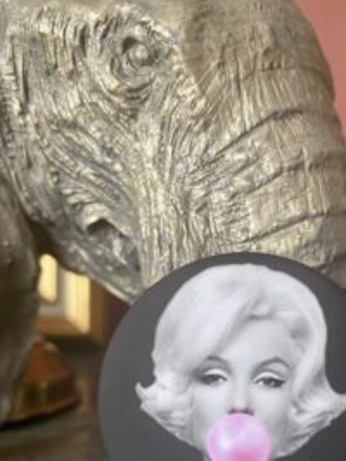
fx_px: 520
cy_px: 337
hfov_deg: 36.1
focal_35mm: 39
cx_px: 253
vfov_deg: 46.4
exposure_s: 1/121
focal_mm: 4.2
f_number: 1.6
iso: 125
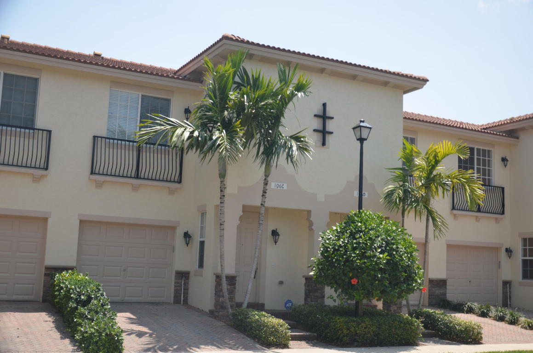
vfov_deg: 29.7
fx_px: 665
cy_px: 176
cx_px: 266
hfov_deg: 43.7
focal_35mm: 45
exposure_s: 1/250
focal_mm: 30
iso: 100
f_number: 5
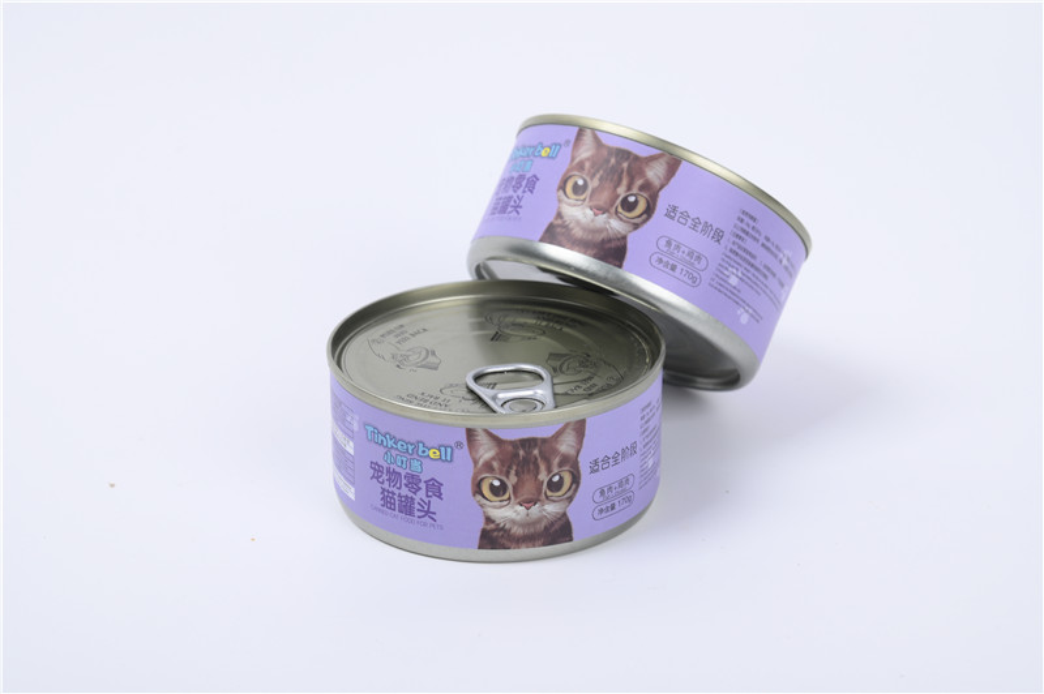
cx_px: 522
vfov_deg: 11.4
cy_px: 347
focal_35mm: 120
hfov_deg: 17.1
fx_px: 3477
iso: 100
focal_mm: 120
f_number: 11
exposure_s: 1/125
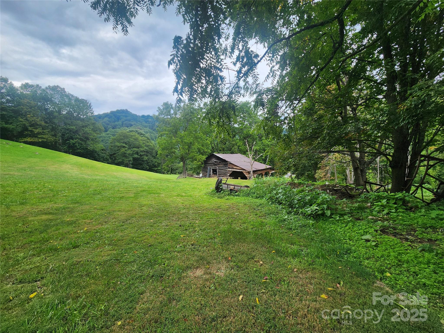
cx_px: 222
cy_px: 166
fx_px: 167
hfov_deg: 106.2
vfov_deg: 89.9
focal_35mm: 13
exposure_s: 1/444
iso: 50
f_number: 2.2
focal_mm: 2.2
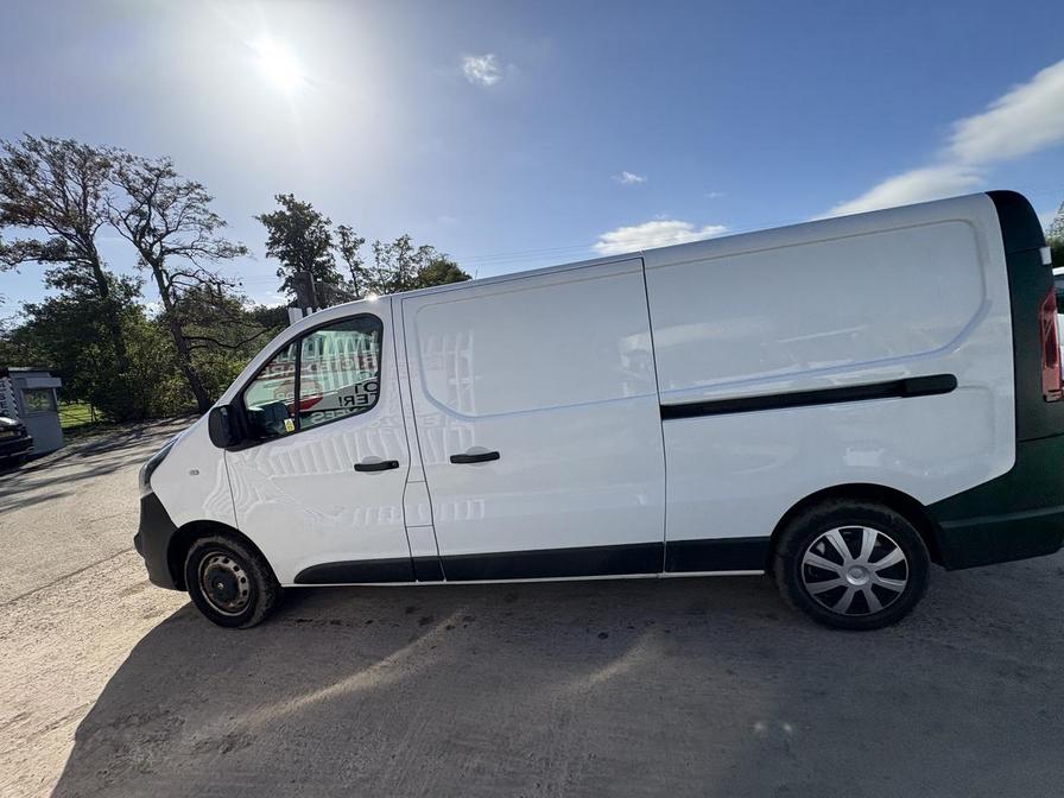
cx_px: 532
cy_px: 399
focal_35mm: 14
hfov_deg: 102.1
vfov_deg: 85.7
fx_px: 430
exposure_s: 1/1789
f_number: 2.2
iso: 50
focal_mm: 2.22
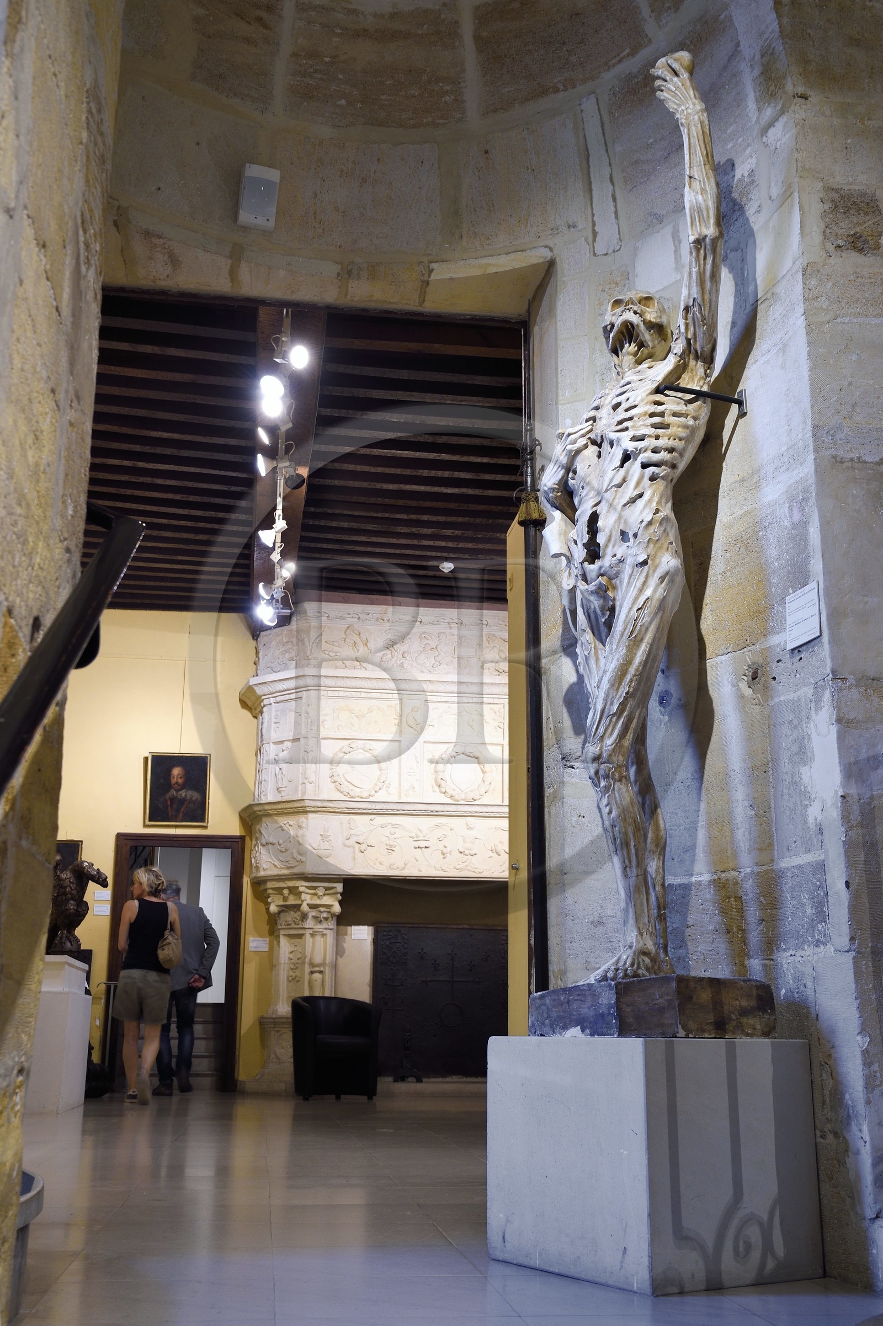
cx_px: 442
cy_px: 663
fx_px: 1399
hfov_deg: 35.0
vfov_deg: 50.7
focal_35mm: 38
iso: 800
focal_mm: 38
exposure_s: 1/10
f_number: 10
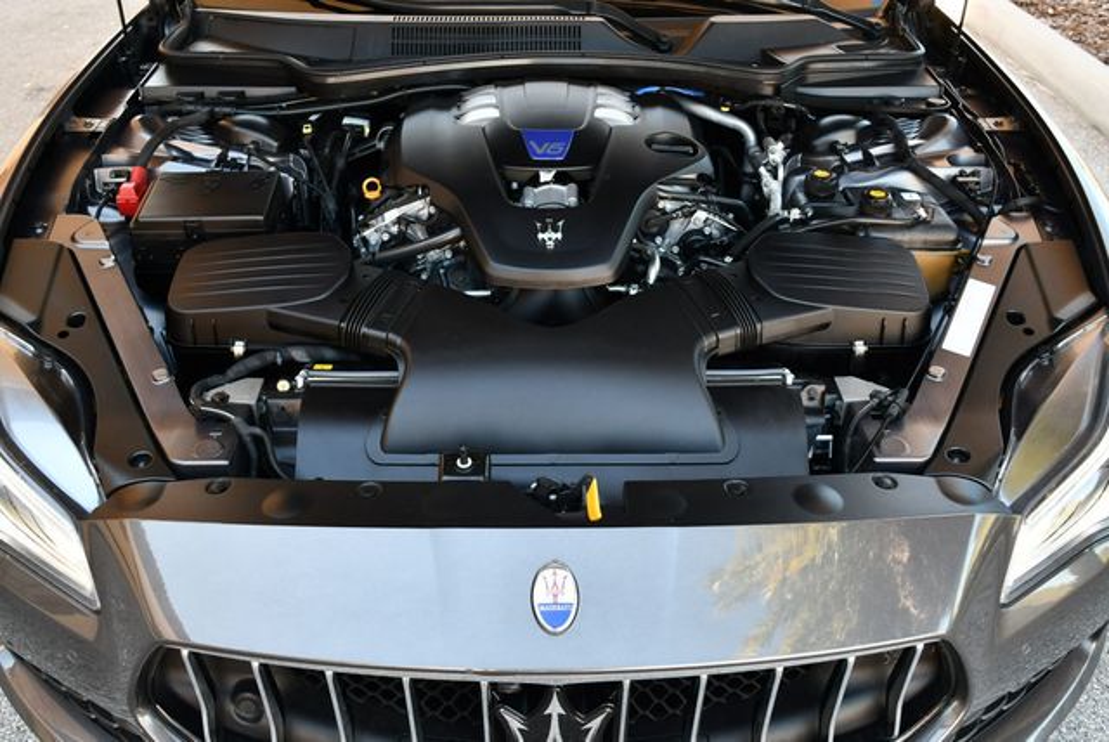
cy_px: 371
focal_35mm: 36
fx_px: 1110
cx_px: 554
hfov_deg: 53.1
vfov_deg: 36.9
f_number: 3.5
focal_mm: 18
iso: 500
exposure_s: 1/250
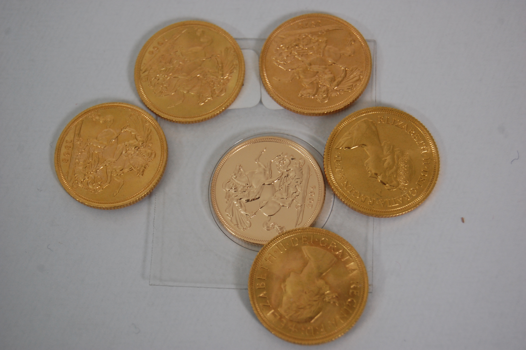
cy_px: 175
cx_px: 263
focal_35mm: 82
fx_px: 1204
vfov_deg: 16.5
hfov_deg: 24.6
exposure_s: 1/60
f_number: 5.6
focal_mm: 55
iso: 400
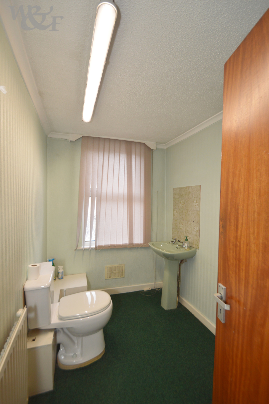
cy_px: 202
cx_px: 134
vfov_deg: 100.4
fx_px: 168
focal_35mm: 15
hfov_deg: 77.2
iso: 400
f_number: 4.5
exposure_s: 1/80
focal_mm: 10
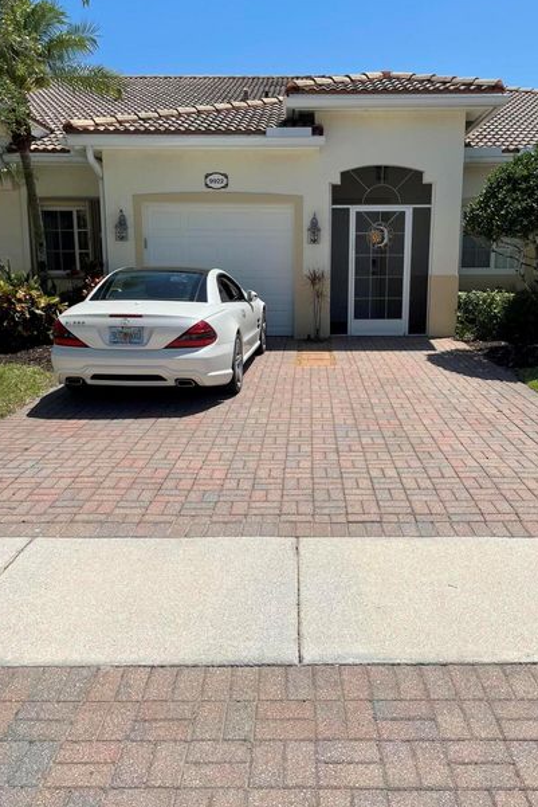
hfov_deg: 43.6
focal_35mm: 30
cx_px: 301
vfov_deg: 61.9
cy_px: 395
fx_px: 672
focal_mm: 4.2
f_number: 1.6
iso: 32
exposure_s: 1/6897
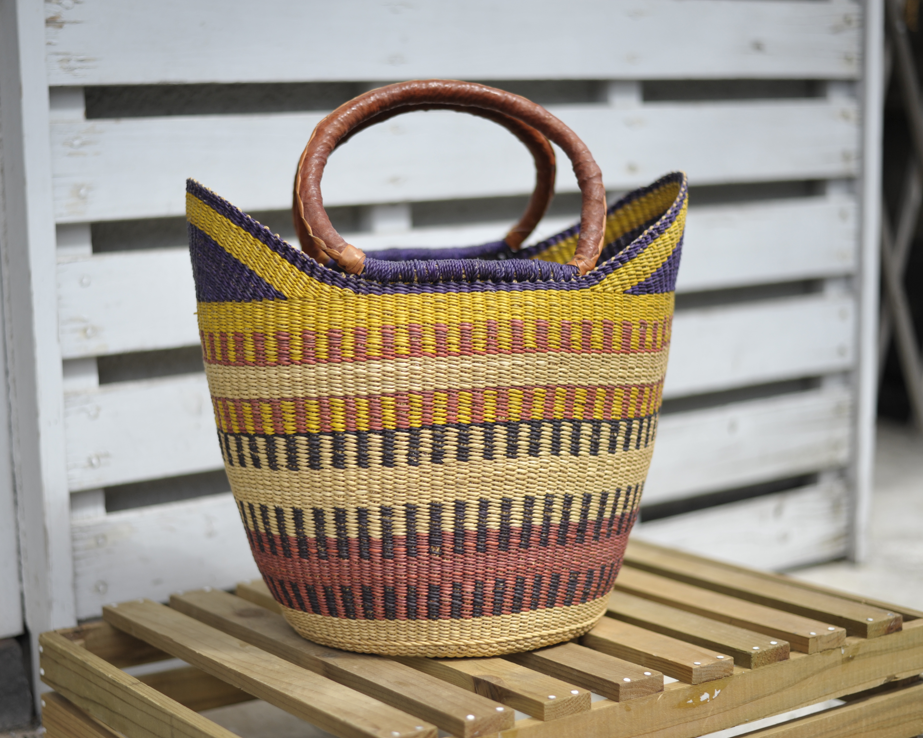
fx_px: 1557
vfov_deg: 26.7
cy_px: 366
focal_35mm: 57
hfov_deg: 33.0
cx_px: 410
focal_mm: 50
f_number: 1.8
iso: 400
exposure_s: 1/8000
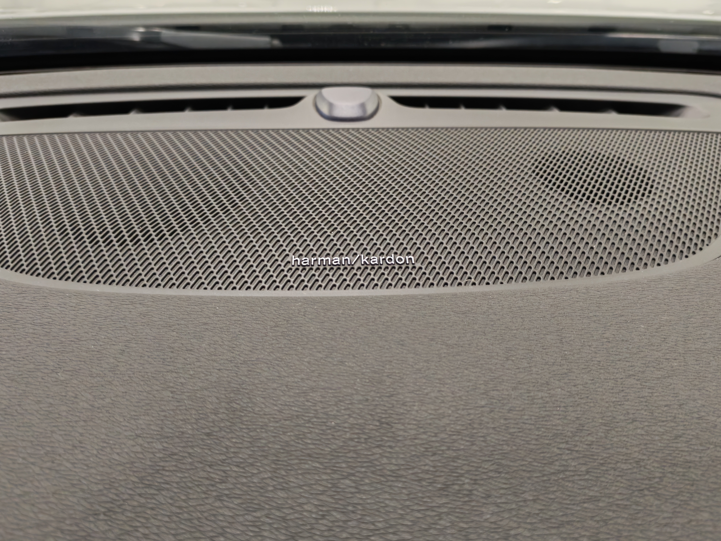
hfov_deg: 60.0
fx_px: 625
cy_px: 270
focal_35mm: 30
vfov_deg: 46.8
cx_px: 360
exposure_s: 1/50
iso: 847
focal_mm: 6.12
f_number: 1.9
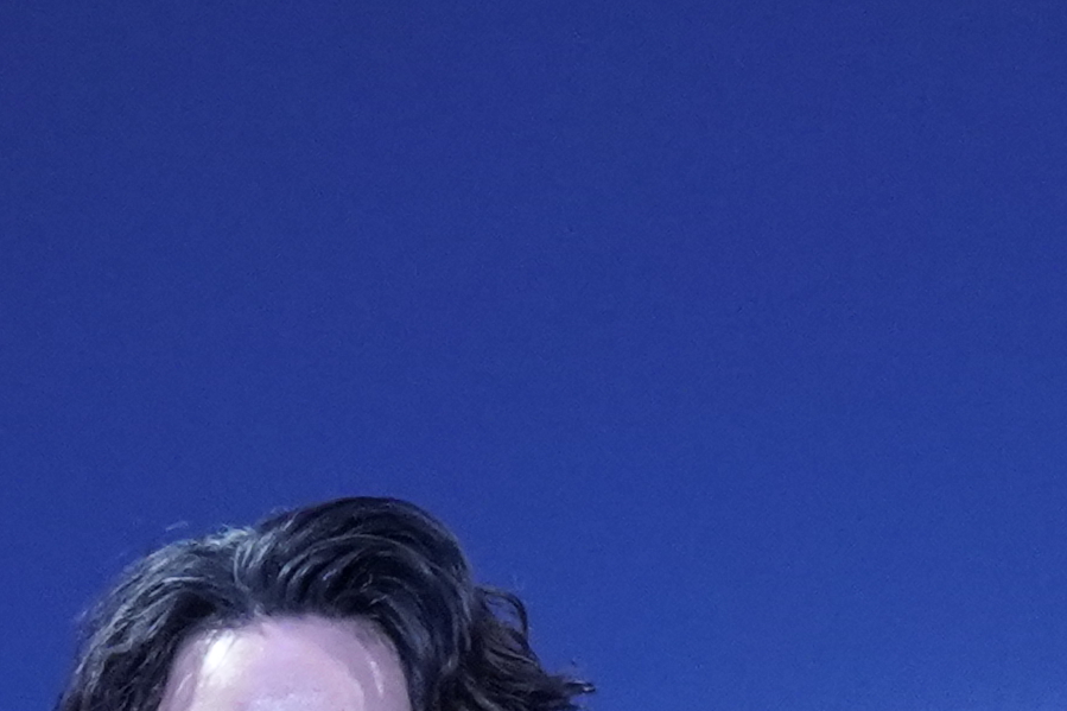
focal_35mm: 578
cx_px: 1055
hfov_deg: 3.6
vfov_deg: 2.4
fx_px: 17127
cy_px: 1179
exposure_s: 1/200
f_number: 4
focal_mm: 88
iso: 5000
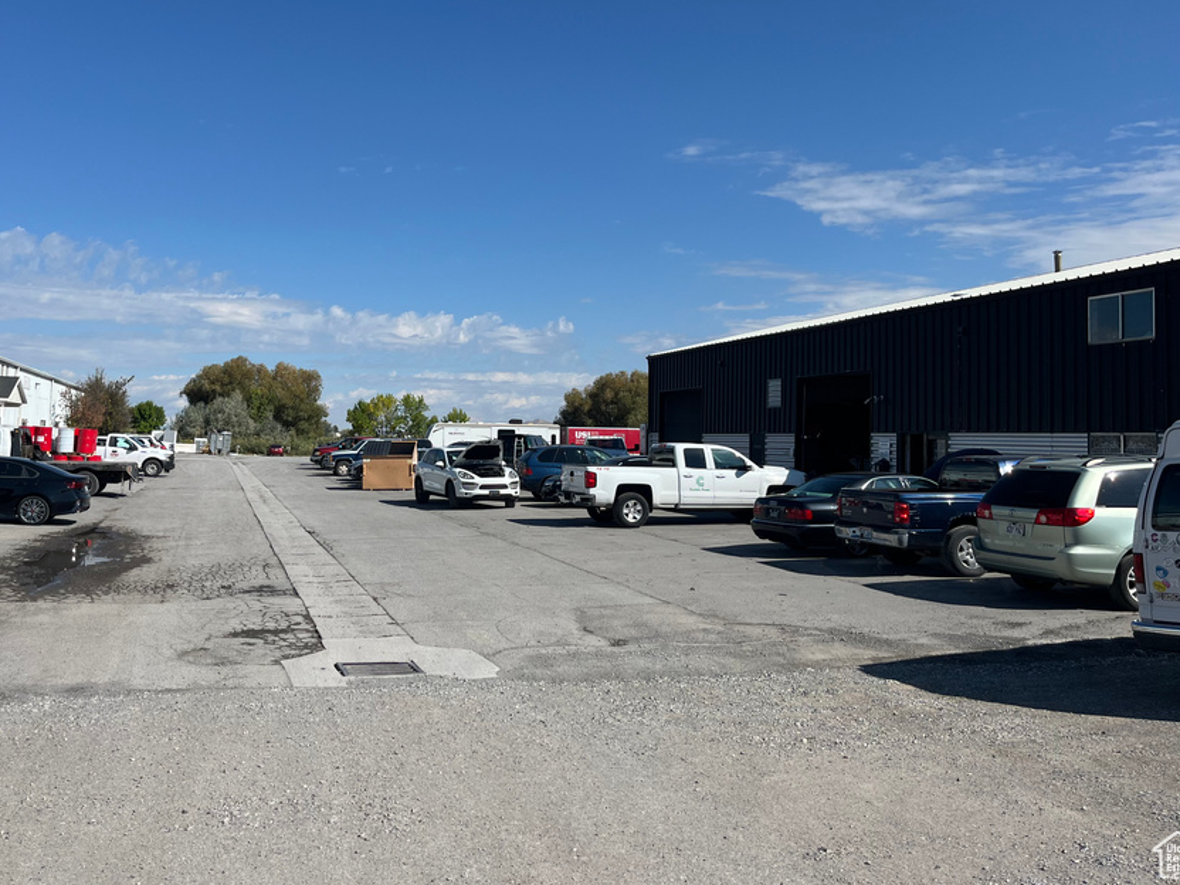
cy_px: 347
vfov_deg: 43.9
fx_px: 1091
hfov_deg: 56.5
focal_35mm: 32
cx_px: 489
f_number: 1.6
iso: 50
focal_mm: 5.1
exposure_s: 1/5076
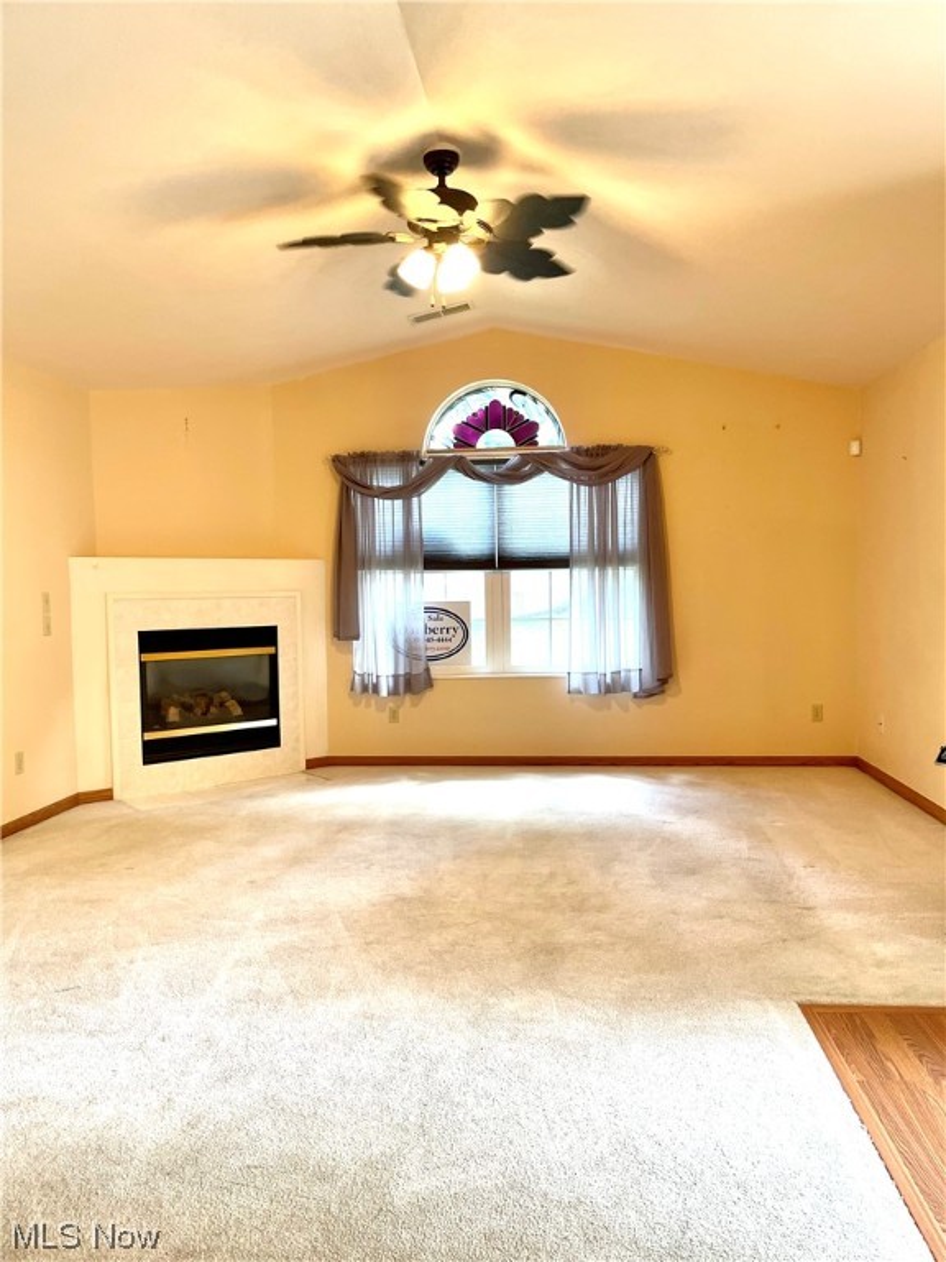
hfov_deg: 53.1
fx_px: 947
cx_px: 473
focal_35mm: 26
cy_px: 631
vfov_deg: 67.3
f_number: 1.6
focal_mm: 5.1
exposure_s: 1/60
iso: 160
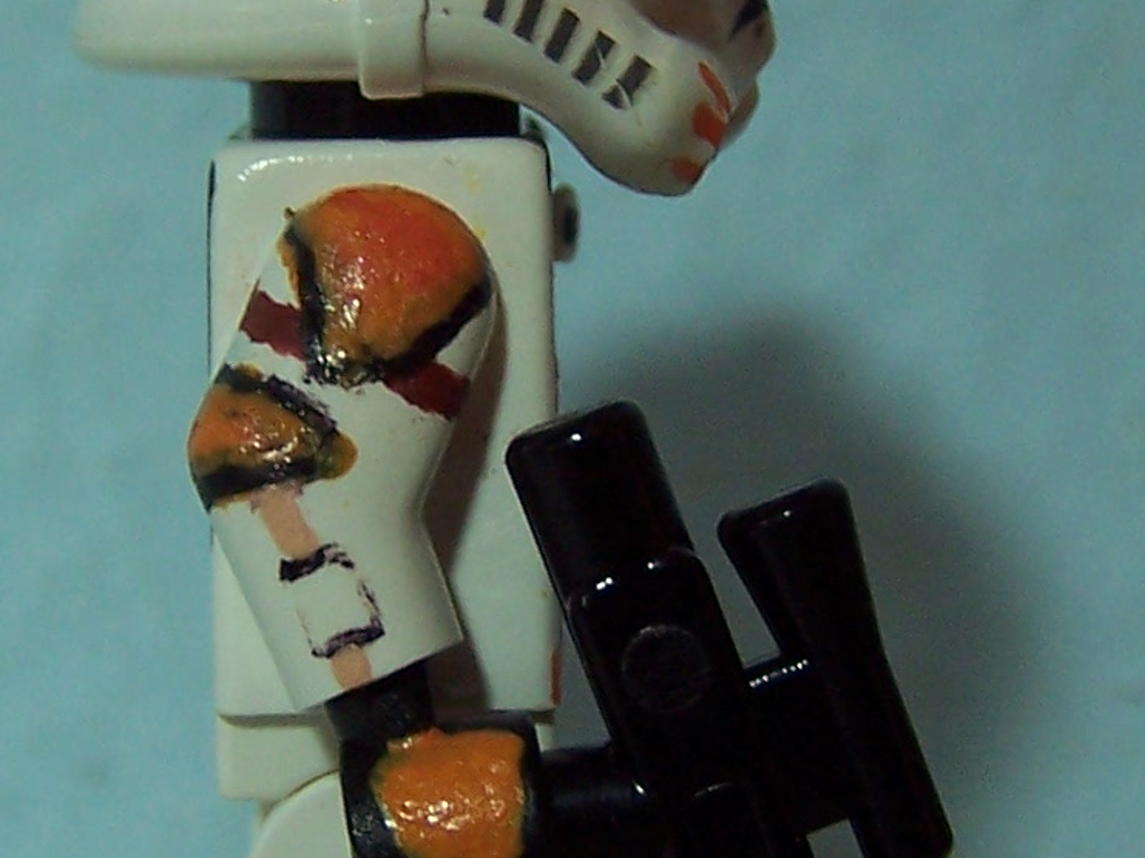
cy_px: 380
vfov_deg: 12.5
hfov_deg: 16.7
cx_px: 497
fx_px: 3902
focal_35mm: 118
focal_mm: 6.3
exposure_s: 1/30
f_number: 2.8
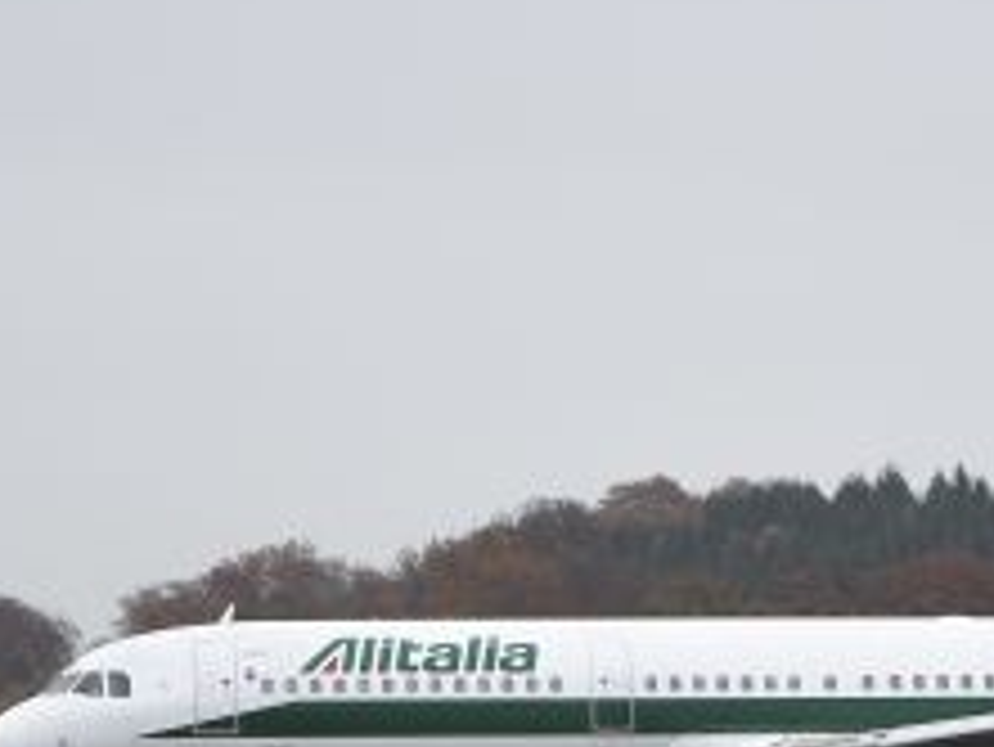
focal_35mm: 557
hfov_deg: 3.6
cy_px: 747
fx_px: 16003
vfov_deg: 2.7
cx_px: 814
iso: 1000
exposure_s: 1/1250
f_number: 4
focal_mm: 200
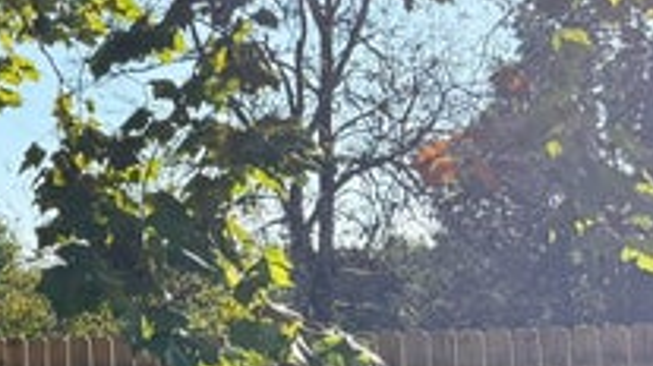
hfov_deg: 17.2
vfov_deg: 11.2
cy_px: 243
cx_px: -415
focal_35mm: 108
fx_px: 1868
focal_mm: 6.76
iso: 100
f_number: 1.78
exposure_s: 1/2299
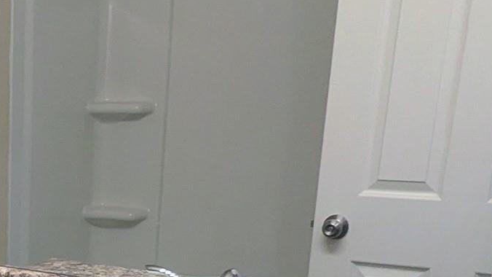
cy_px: 371
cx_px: -57
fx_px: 861
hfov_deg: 28.7
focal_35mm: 66
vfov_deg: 17.1
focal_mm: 2.35
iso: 450
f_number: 2.2
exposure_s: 1/120
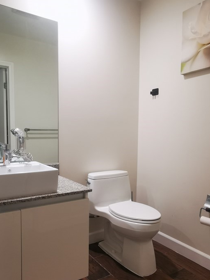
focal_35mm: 27
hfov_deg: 51.3
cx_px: 97
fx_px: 218
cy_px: 147
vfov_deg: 65.3
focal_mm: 2.35
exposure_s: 1/30
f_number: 2.2
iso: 200
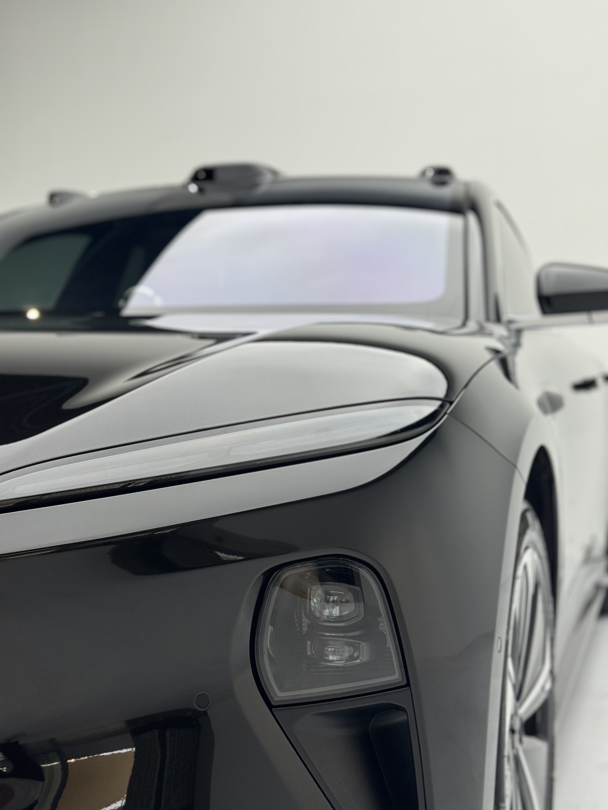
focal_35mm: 48
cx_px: 304
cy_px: 405
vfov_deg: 39.7
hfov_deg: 30.3
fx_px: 1124
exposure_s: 1/334
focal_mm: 6.76
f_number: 1.78
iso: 64
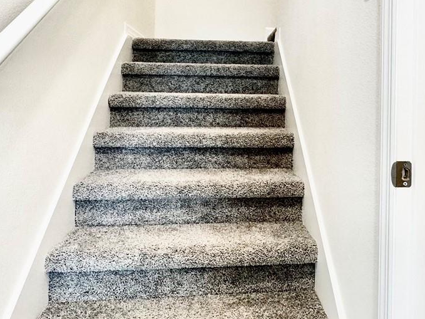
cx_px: 267
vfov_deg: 41.9
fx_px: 405
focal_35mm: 33
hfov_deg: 54.7
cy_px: 90
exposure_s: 1/120
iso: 250
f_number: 2.2
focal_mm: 2.22
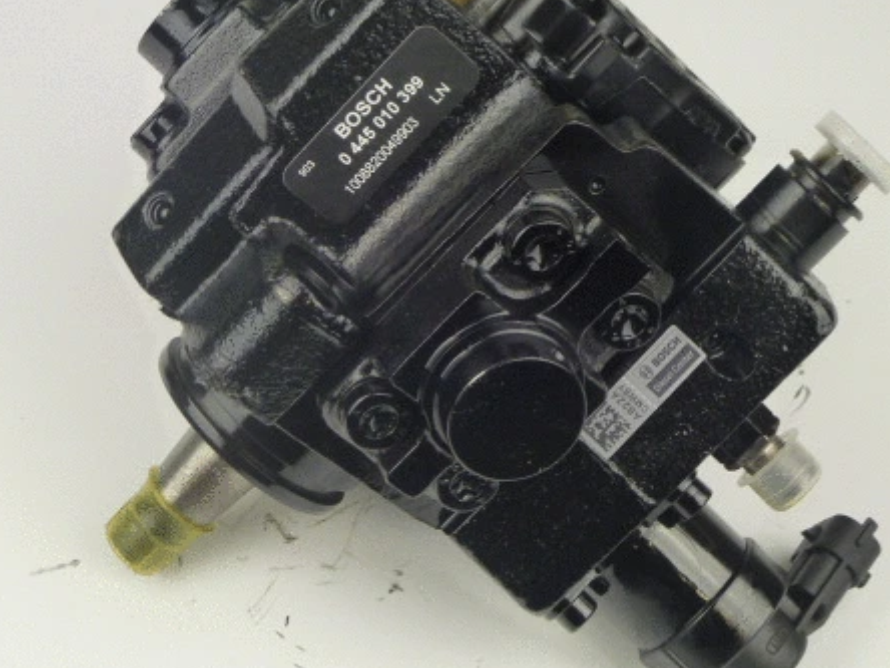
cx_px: 485
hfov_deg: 26.0
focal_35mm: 75
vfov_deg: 19.6
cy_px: 281
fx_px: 1928
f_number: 4.3
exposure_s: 1/40
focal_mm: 9.4
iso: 160
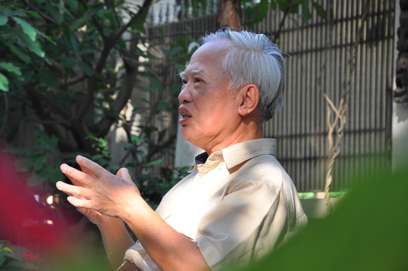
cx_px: 204
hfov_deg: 13.1
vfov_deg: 8.7
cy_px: 136
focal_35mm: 158
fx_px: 1782
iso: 400
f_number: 10
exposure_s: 1/100
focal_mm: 105
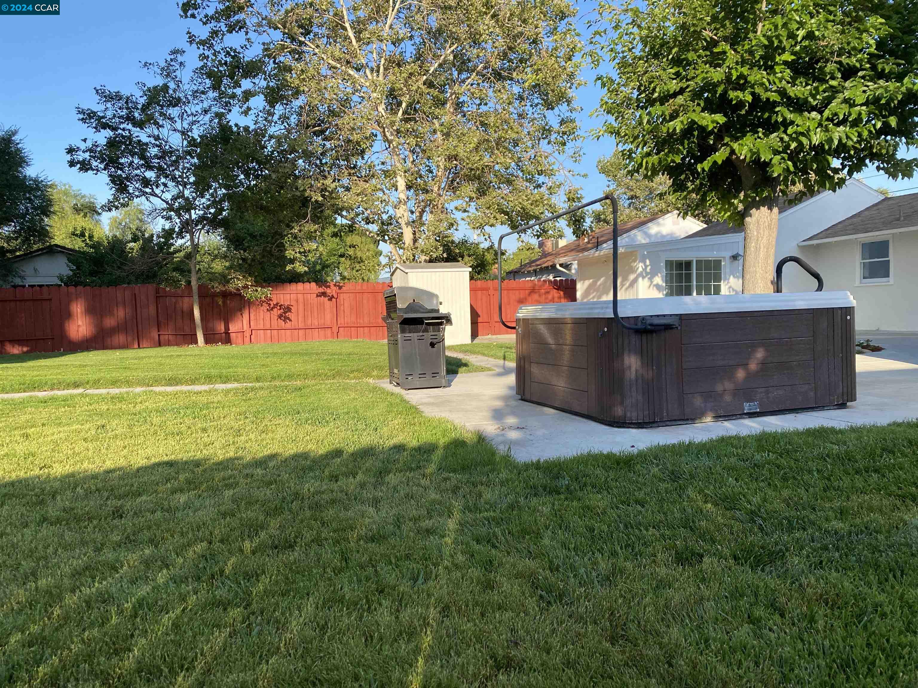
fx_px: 690
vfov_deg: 53.1
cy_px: 344
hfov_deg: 67.3
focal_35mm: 26
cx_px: 459
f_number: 1.8
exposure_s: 1/927
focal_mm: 4.25
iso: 32
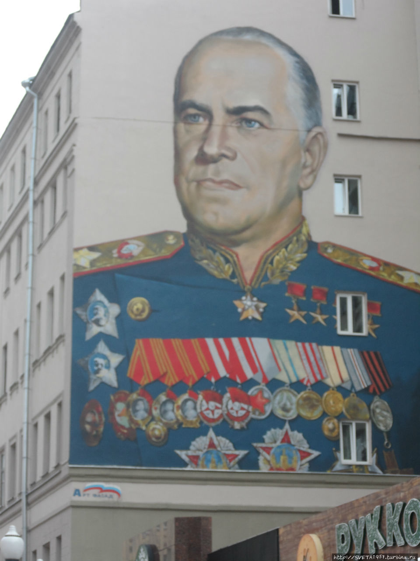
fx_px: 1747
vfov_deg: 18.2
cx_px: 210
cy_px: 280
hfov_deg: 13.7
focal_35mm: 108
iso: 160
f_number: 5.2
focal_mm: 19.8
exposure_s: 1/60
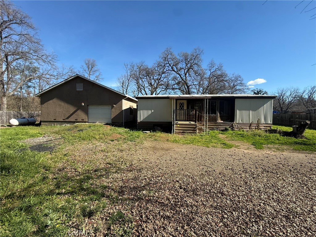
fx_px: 128
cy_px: 118
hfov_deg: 102.1
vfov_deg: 85.7
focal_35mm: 14
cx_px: 158
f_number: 2.2
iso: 50
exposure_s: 1/942
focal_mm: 2.22
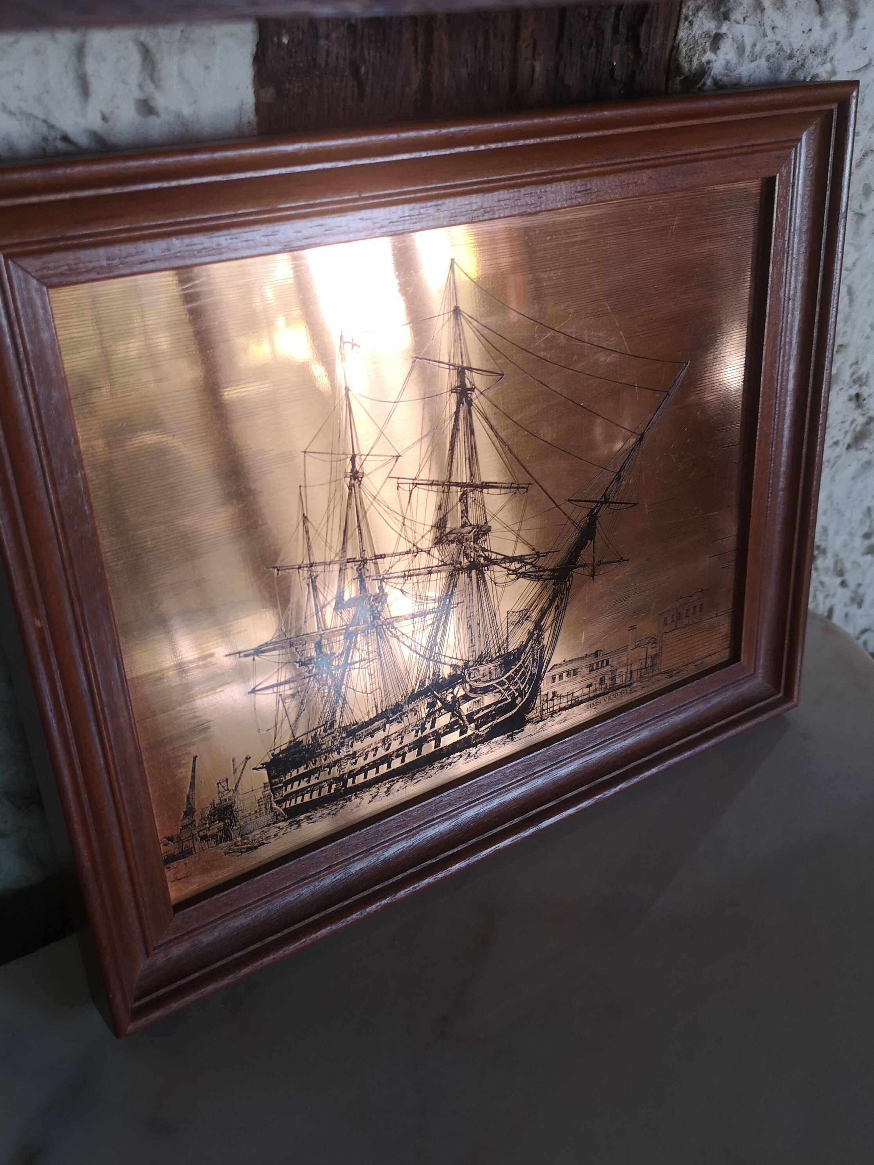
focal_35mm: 33
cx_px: 388
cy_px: 644
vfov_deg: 55.2
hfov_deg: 42.9
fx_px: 1111
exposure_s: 1/50
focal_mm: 5.58
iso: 125
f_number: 1.8
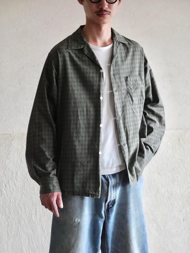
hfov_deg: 14.8
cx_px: 95
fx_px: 732
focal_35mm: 100
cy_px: 126
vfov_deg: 19.6
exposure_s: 1/125
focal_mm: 50
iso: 2000
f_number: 3.9
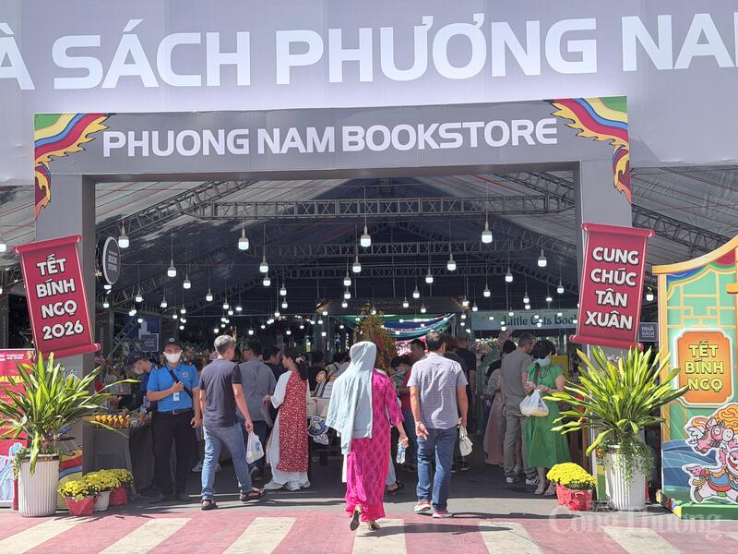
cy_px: 277
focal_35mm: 48
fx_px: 1023
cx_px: 369
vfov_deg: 30.3
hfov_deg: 39.7
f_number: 1.78
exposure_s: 1/2415
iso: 80
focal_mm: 6.76
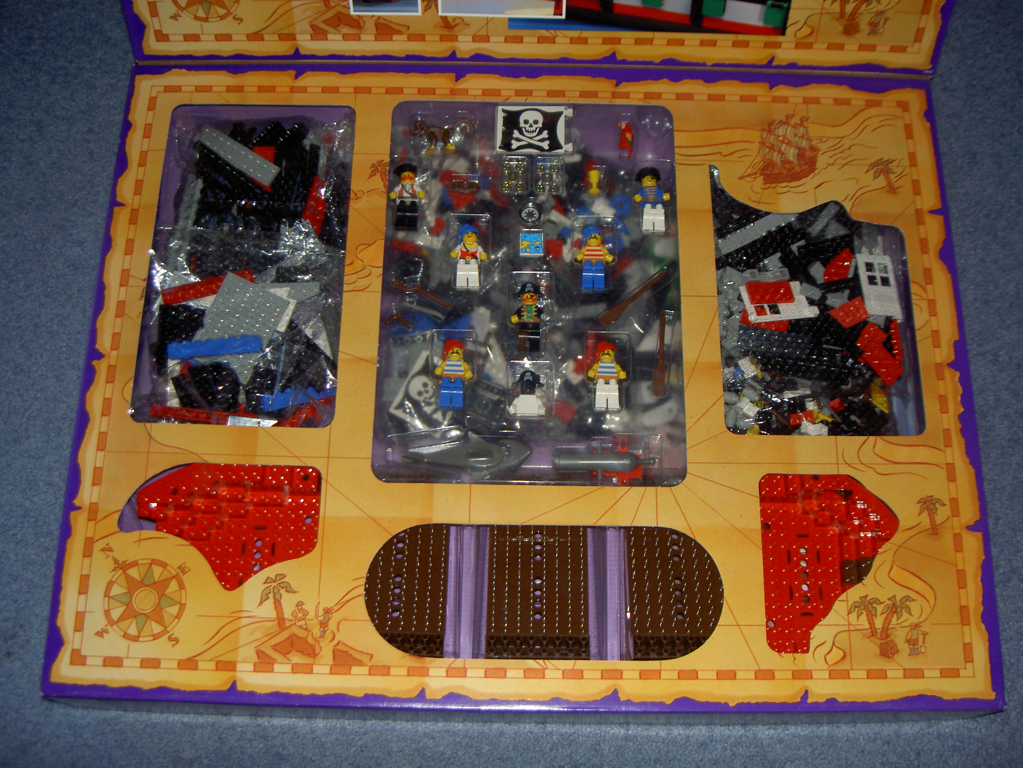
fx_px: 1153
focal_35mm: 39
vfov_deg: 36.8
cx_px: 512
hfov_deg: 47.9
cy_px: 384
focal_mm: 8
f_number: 2.8
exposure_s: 1/60
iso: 100
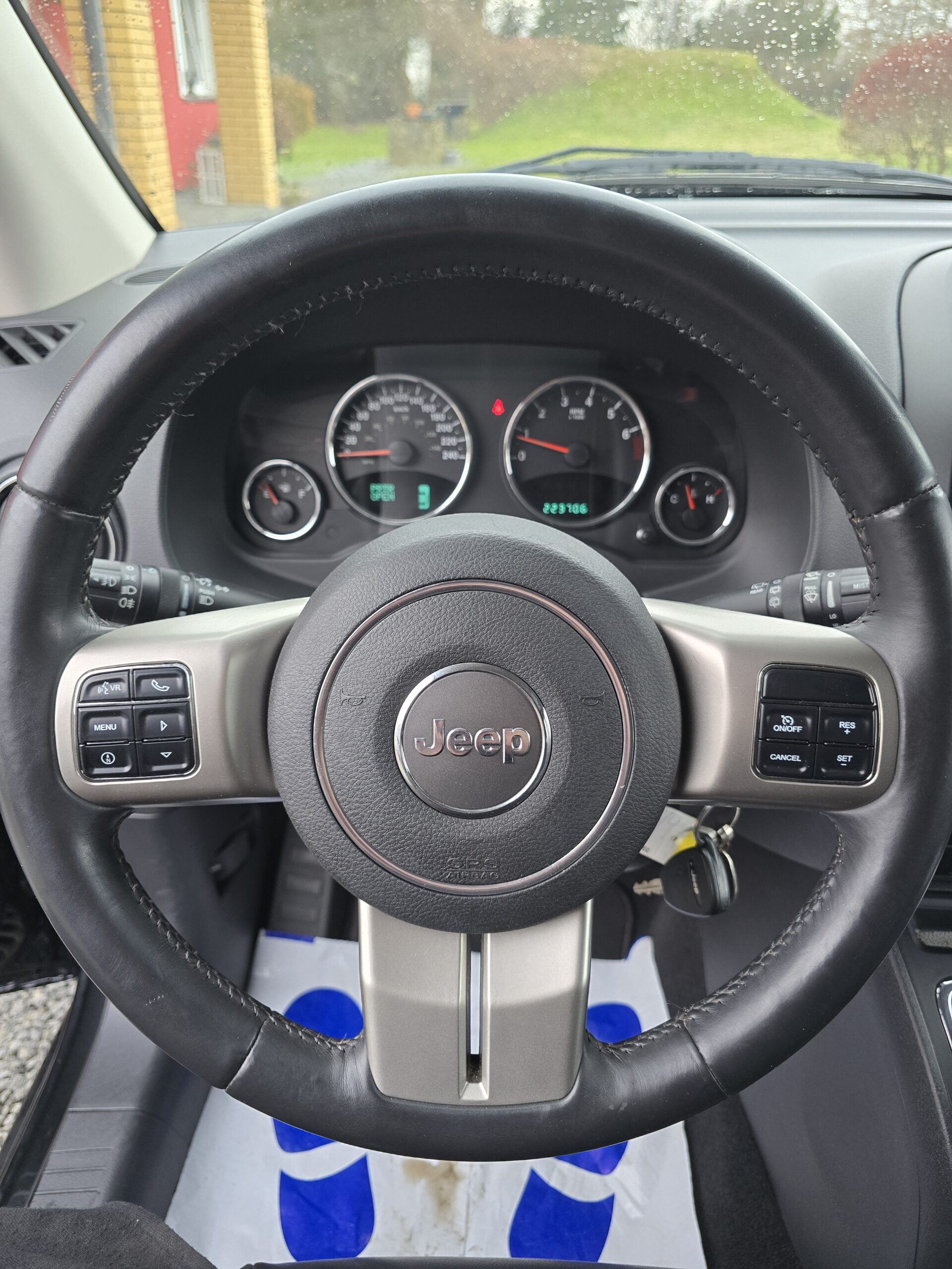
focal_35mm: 23
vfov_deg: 73.9
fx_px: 843
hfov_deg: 58.9
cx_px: 476
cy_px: 634
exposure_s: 1/180
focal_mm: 6.3
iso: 160
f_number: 1.7
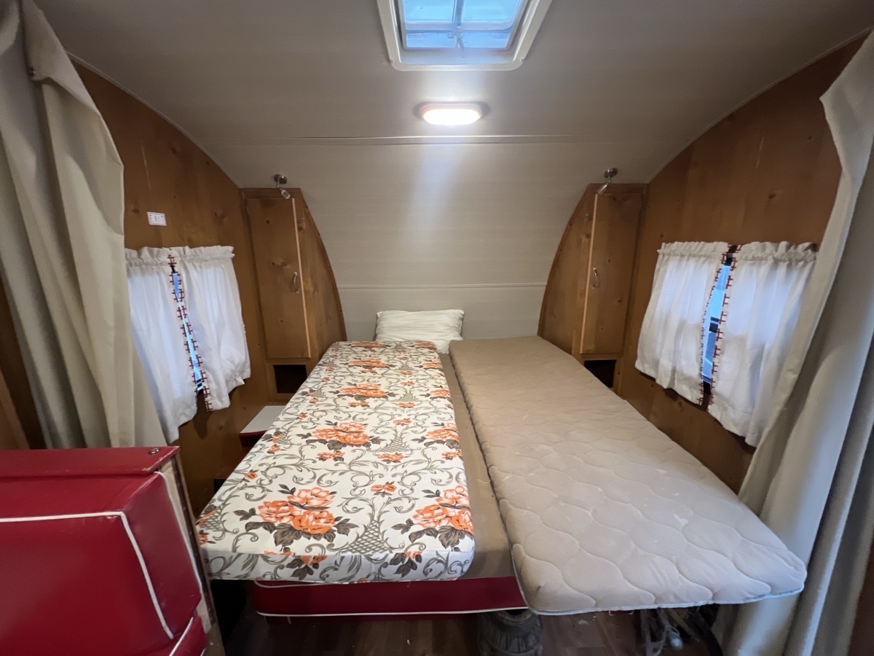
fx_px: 328
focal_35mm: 13
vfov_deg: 89.9
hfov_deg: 106.2
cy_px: 328
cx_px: 437
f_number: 1.8
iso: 640
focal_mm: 1.57
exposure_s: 1/60
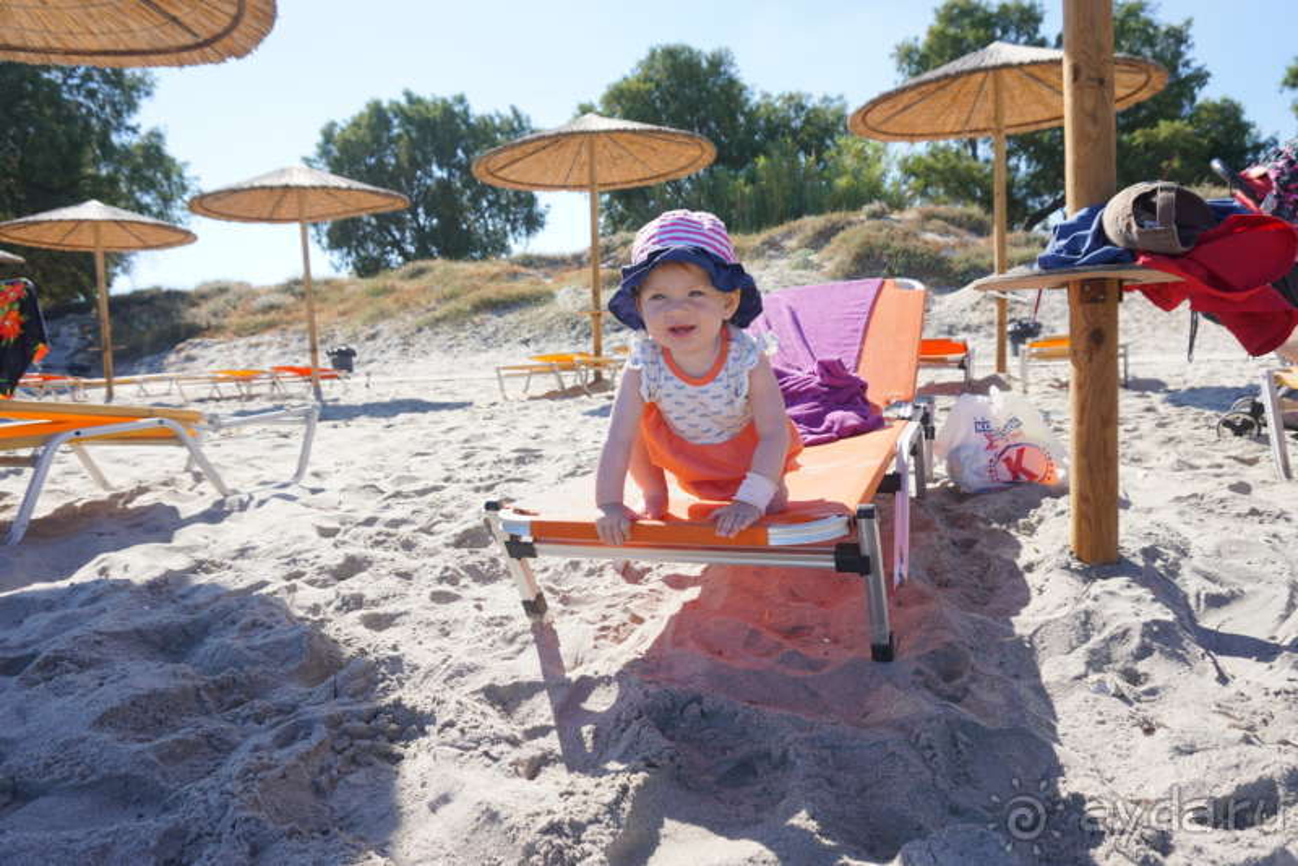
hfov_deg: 73.7
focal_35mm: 24
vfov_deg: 53.2
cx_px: 649
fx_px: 866
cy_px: 433
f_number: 5
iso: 100
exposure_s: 1/400
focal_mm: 16
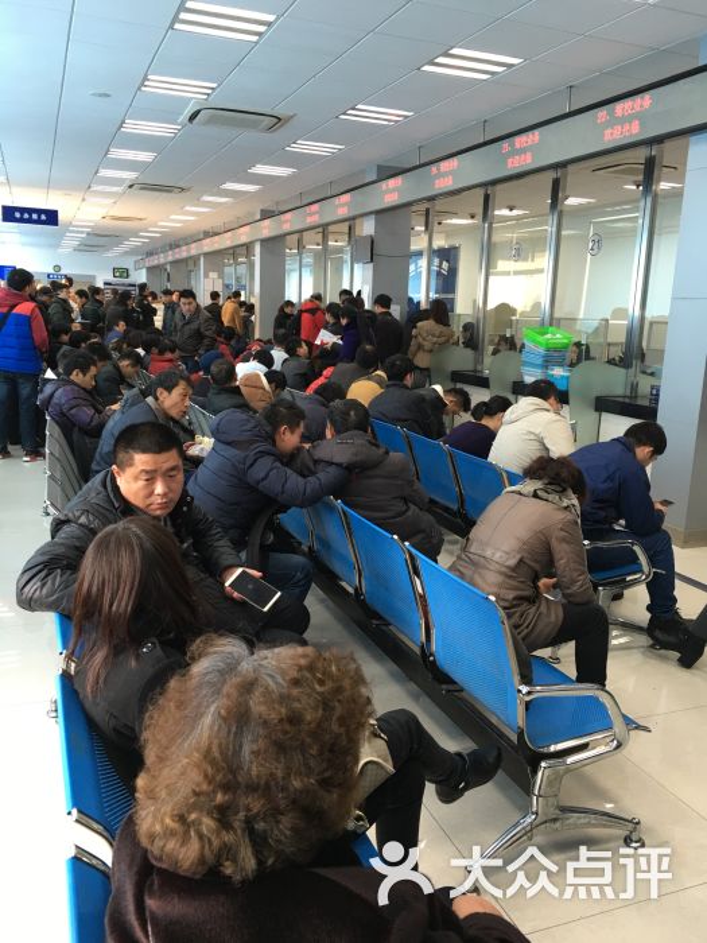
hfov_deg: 48.2
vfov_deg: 61.7
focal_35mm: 29
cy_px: 472
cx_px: 354
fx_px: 790
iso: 40
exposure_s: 1/17
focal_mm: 4.15
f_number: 2.2
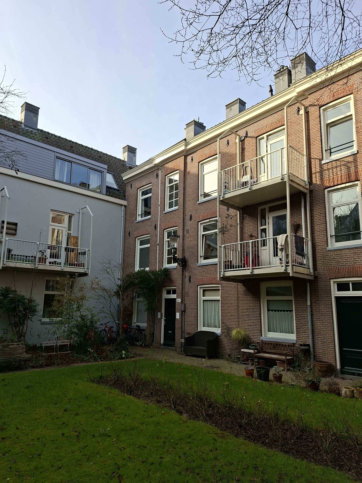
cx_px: 181
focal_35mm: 23
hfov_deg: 58.9
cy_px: 242
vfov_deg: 73.9
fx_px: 321
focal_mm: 5.54
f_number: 1.8
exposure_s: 1/951
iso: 50
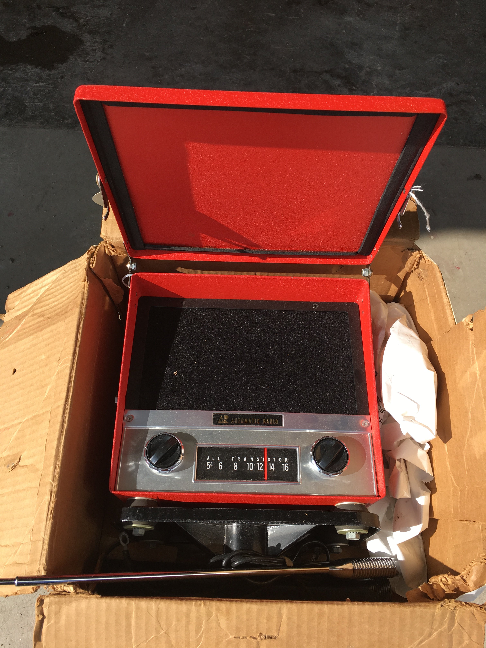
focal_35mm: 29
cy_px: 324
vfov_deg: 61.7
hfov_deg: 48.2
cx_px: 243
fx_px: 543
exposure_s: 1/962
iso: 25
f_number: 2.2
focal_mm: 4.15
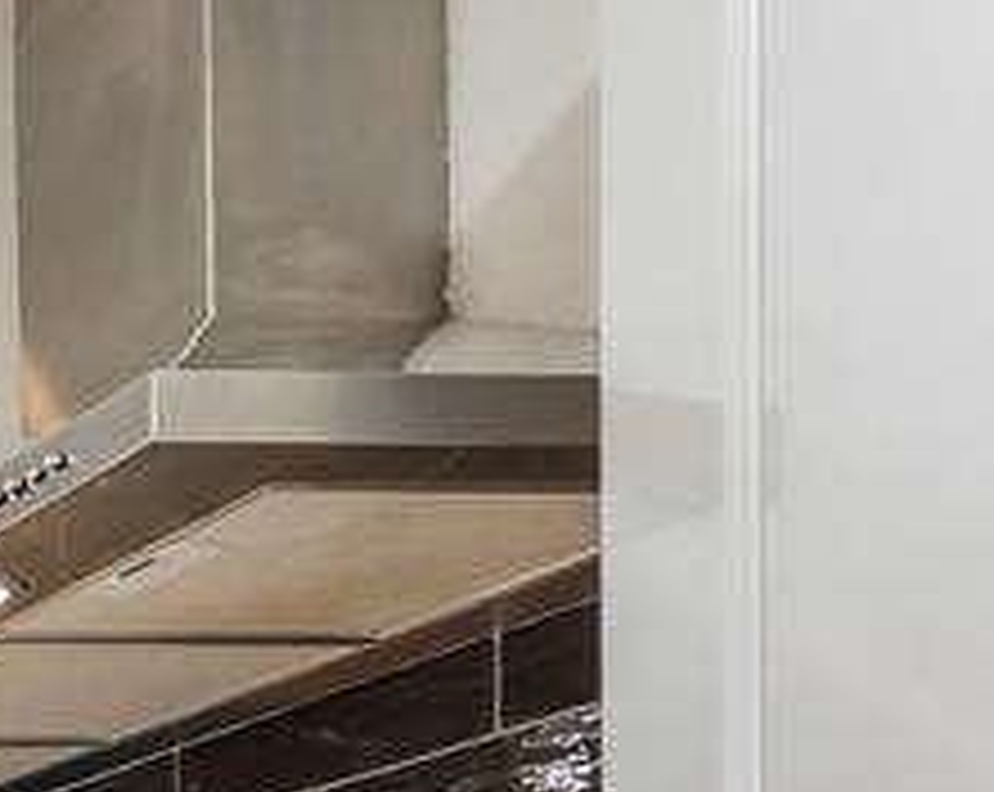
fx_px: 1791
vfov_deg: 20.7
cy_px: 1231
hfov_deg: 16.4
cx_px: -1255
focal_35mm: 61
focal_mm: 14
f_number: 9
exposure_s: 1/2
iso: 100
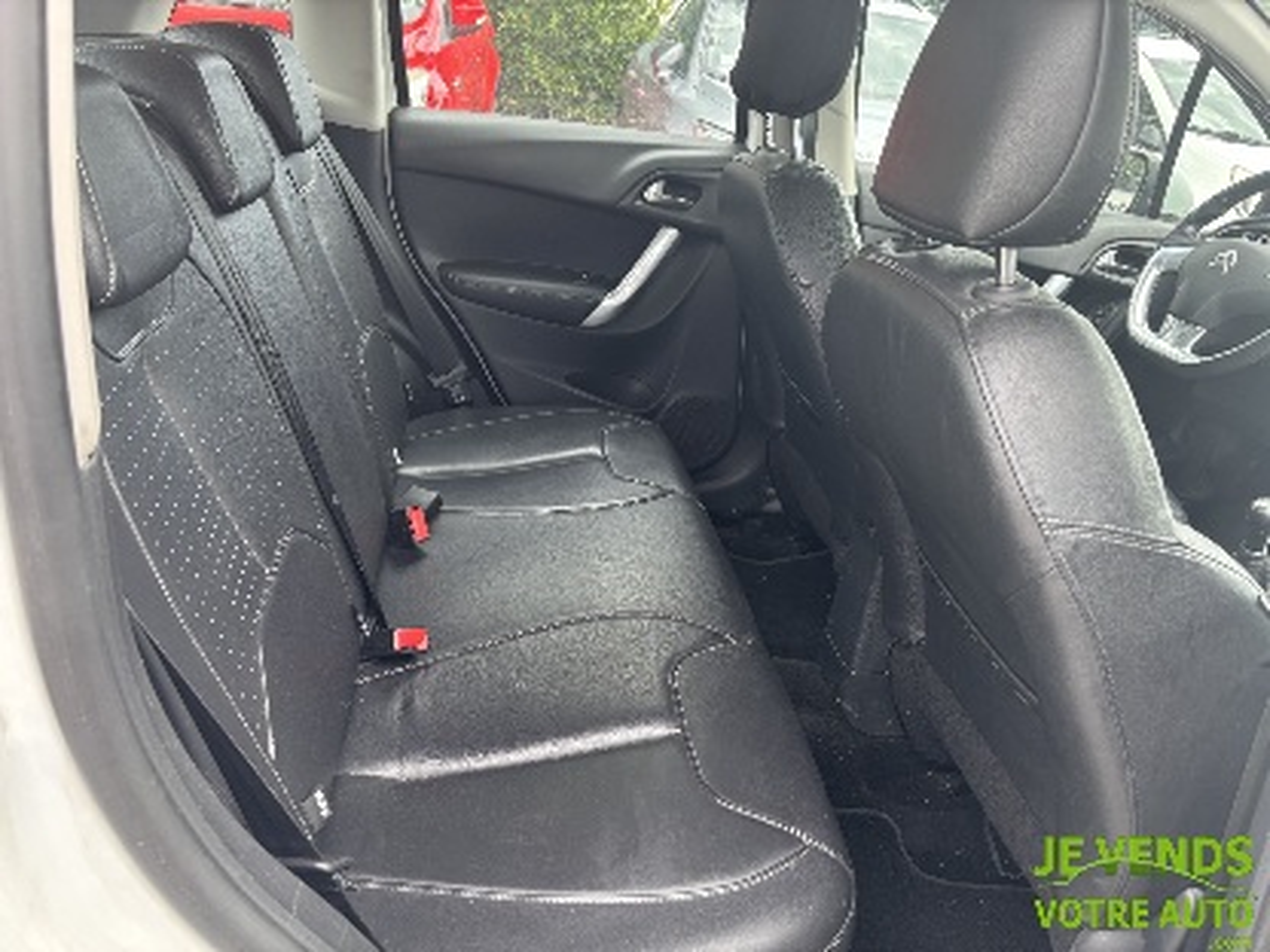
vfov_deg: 53.1
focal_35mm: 26
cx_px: 635
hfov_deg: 67.3
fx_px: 954
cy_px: 476
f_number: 1.6
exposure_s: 1/150
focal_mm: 5.96
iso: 50
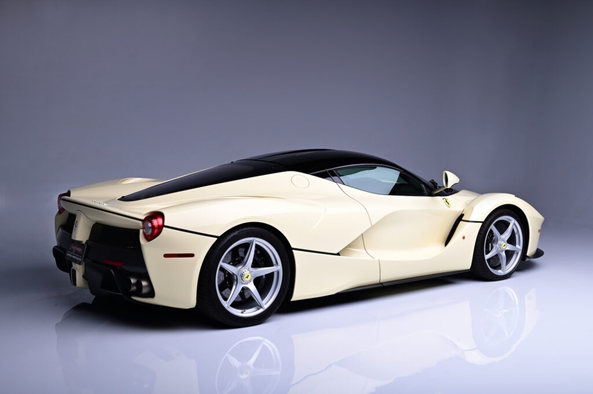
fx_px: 823
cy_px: 197
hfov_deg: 39.6
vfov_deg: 26.9
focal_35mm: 50
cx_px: 296
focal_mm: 50
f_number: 8
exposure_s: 1/200
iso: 200
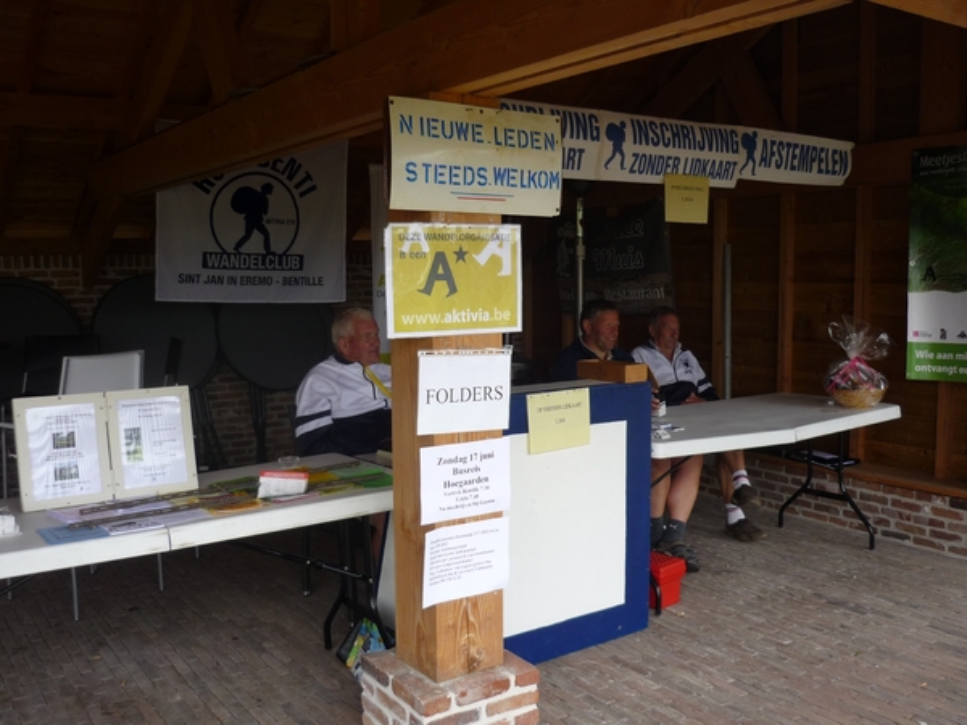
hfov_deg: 55.4
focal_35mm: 33
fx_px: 922
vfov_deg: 42.9
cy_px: 362
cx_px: 484
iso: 100
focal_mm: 5.5
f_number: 2.8
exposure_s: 1/125
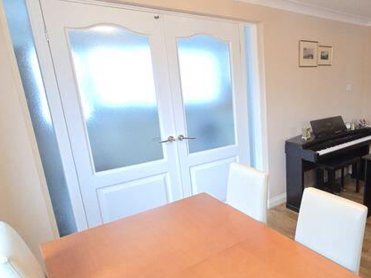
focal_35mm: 25
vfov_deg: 54.8
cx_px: 303
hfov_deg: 62.7
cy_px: 153
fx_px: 268
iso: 320
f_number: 2.2
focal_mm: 2.2
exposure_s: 1/50
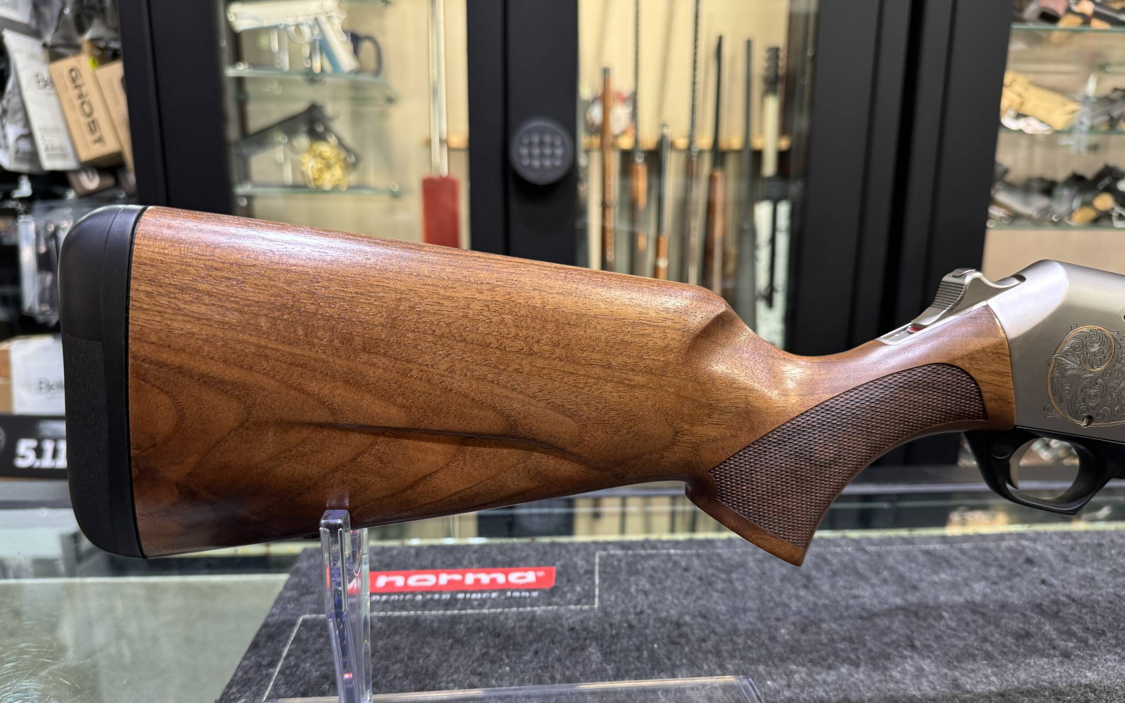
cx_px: 555
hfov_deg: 70.4
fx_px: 797
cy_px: 426
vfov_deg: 47.3
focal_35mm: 26
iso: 160
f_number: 1.78
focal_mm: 6.76
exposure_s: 1/50
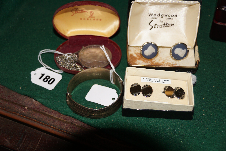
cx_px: 113
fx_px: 330
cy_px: 76
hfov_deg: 37.9
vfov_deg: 25.8
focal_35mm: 52
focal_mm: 35
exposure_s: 1/60
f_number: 4.5
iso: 125
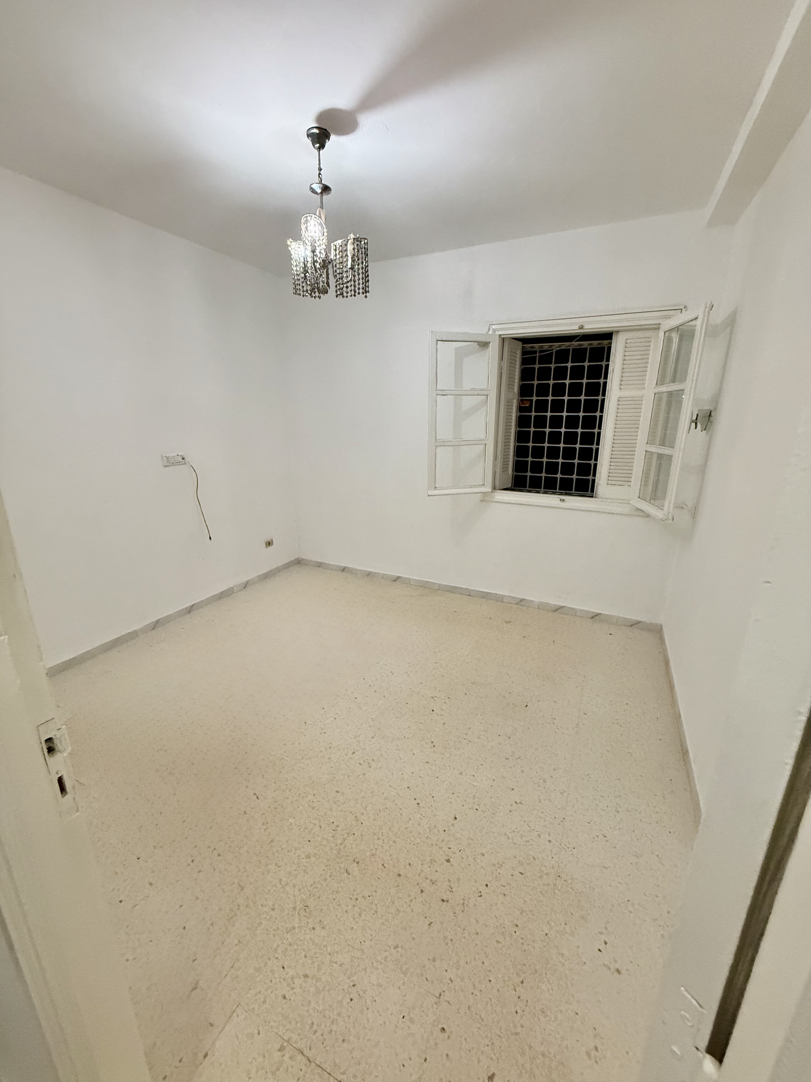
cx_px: 406
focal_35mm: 14
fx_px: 437
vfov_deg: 102.1
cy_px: 541
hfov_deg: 85.7
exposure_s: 1/50
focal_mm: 2.22
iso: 400
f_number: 2.2
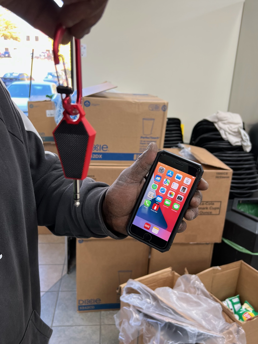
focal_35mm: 26
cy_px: 172
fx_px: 259
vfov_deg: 67.3
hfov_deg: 53.0
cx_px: 129
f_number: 1.5
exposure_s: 1/60
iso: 80
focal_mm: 5.7
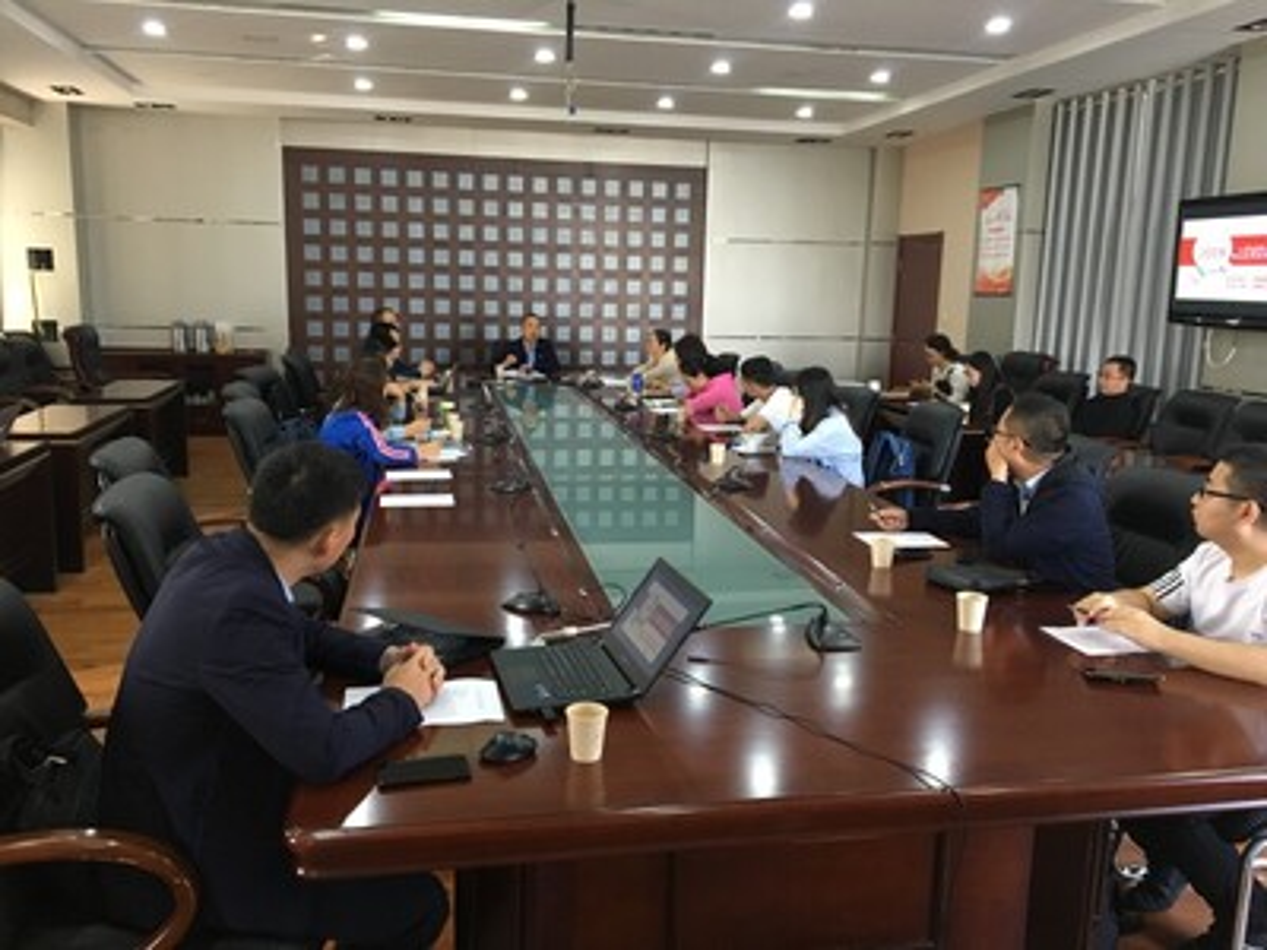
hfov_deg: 61.7
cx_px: 634
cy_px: 475
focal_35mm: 29
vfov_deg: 48.2
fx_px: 1061
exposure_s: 1/33
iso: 160
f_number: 2.2
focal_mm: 4.15
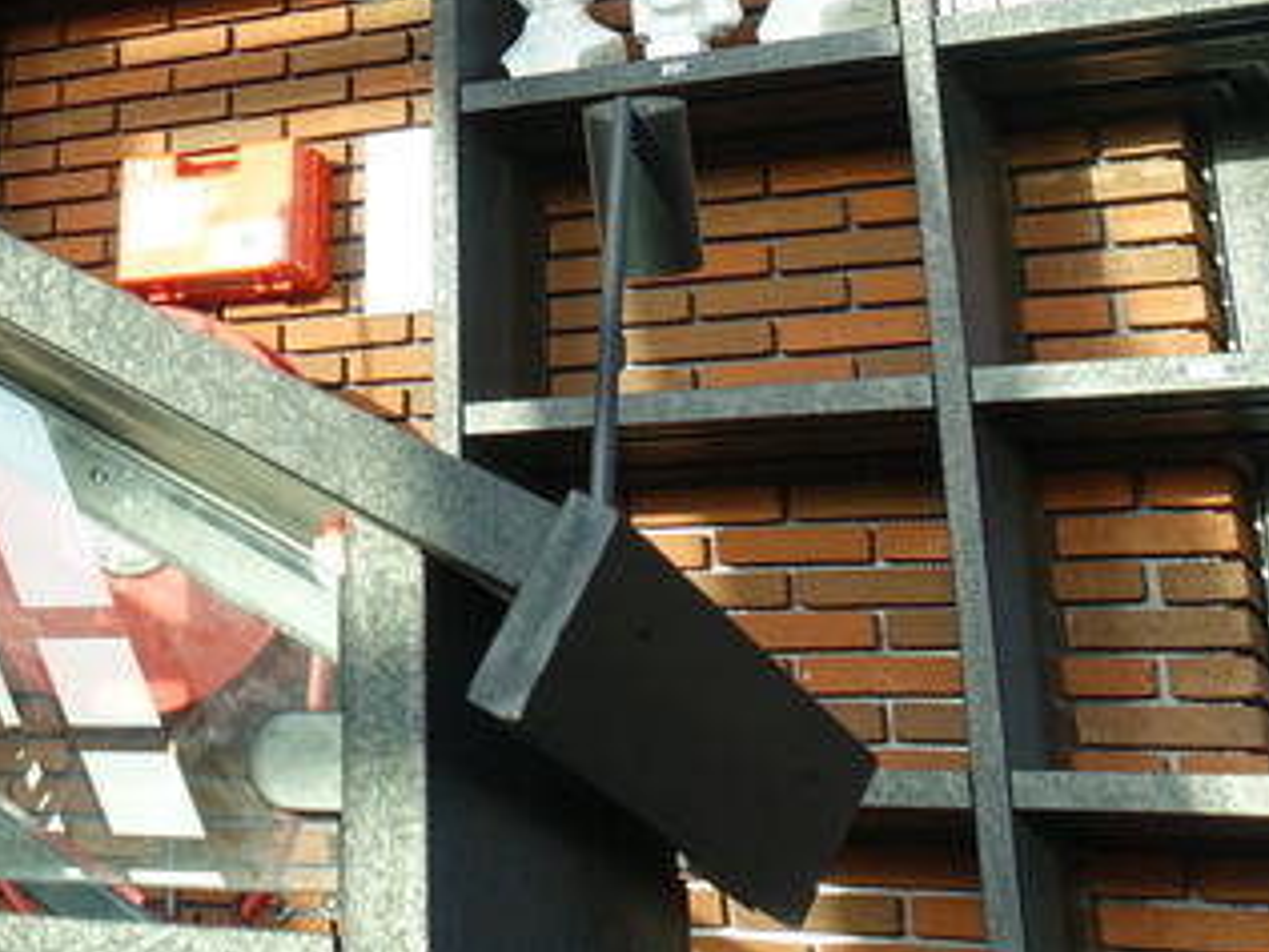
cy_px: -253
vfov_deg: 19.5
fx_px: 2566
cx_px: -209
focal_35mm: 70
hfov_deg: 25.3
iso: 125
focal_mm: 8.8
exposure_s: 1/80
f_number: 3.5
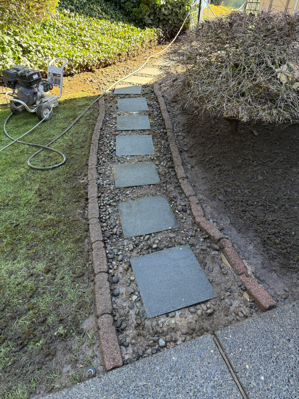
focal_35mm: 24
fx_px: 276
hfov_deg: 56.8
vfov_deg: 71.6
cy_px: 200
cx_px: 150
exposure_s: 1/220
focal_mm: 6.76
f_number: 1.78
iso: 200
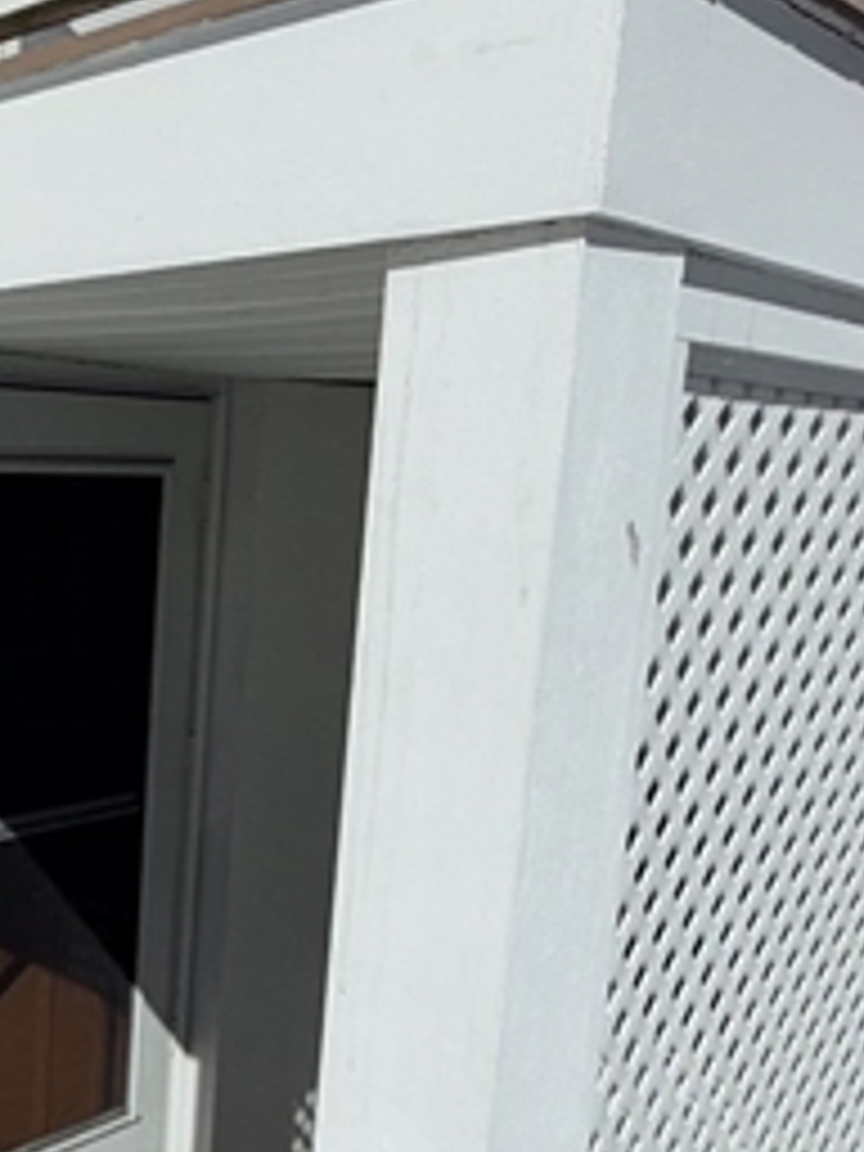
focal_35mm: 42
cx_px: -198
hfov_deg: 29.2
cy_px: 738
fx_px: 1398
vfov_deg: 44.3
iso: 16
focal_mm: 2.22
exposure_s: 1/5155
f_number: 2.2
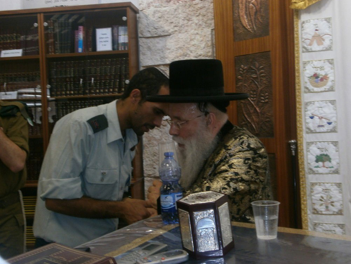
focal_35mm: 47
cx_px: 174
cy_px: 130
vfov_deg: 30.9
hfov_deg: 40.4
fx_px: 477
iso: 125
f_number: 3.8
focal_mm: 8.1
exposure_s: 1/40
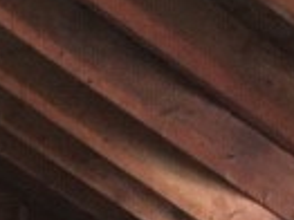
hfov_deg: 12.1
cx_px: -323
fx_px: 1205
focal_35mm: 142
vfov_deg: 9.7
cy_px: 442
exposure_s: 1/16
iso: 320
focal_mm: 4.15
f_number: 2.2
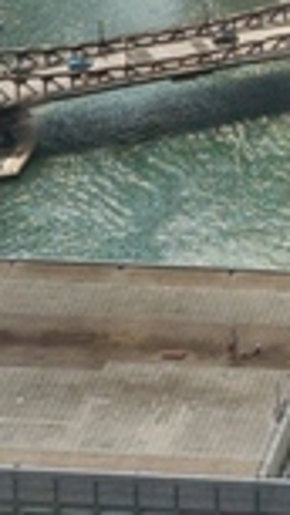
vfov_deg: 6.3
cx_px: 627
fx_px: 4541
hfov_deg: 3.6
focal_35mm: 332
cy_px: -491
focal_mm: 30
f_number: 9.5
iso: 200
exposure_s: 1/250
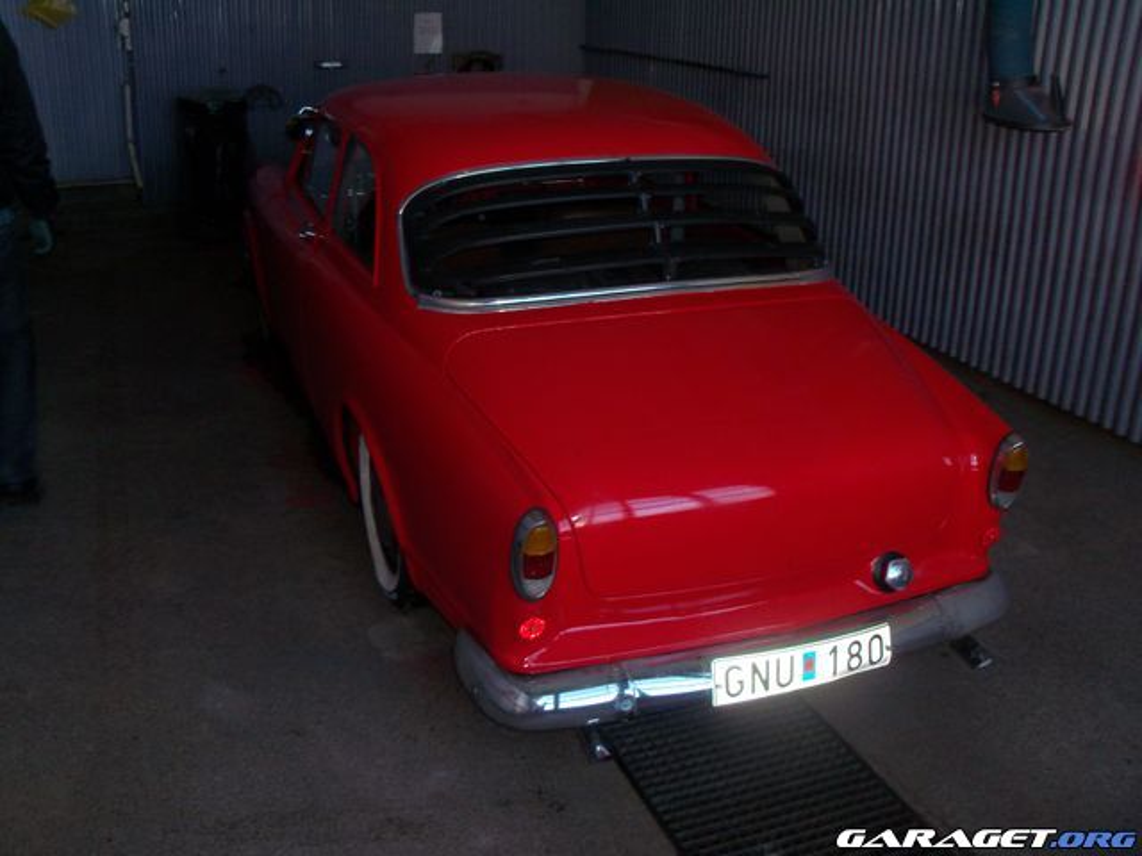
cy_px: 428
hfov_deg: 52.6
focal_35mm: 35
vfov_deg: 40.7
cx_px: 571
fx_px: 1155
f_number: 3
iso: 100
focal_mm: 6.3
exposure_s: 1/30
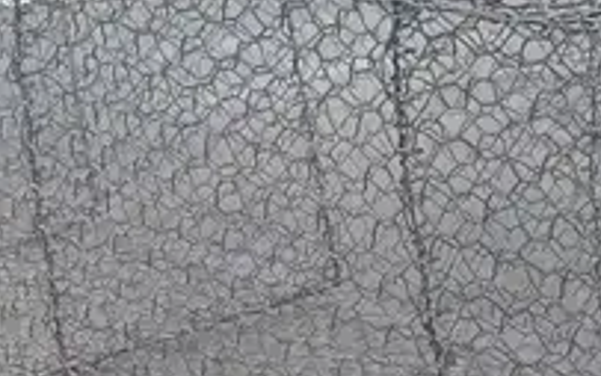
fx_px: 2310
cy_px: 151
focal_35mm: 141
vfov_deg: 9.3
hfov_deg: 14.6
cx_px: 589
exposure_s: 1/33
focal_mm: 3.6
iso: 64
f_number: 1.9
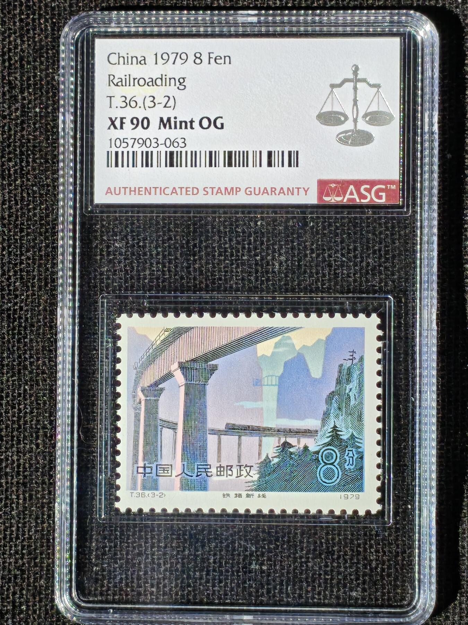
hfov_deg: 12.3
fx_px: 2163
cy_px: 312
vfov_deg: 16.4
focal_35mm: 120
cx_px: 234
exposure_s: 1/2349
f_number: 1.5
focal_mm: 4.94
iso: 50
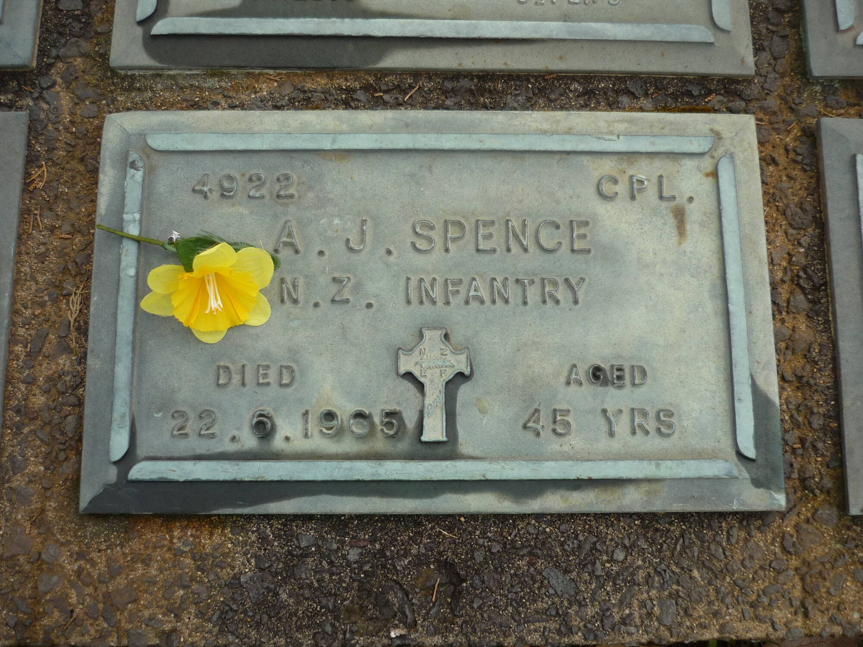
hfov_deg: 55.4
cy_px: 324
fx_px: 823
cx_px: 432
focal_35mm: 33
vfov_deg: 42.9
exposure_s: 1/640
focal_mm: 5.5
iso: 100
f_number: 2.8
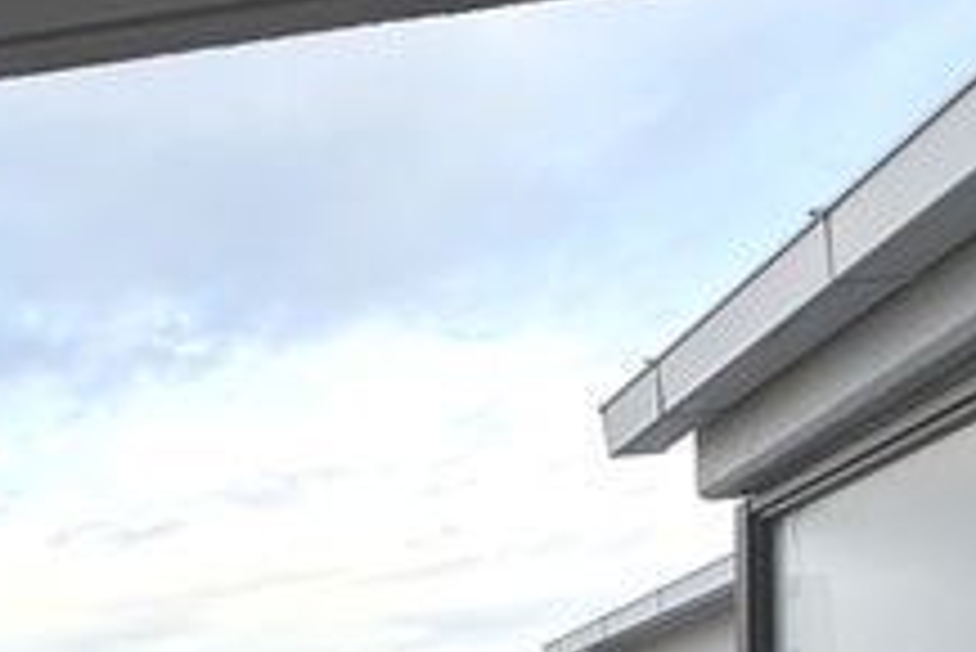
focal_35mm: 47
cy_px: 843
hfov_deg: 34.9
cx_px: -144
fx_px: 1275
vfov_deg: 25.0
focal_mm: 2.22
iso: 50
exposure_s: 1/638
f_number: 2.2
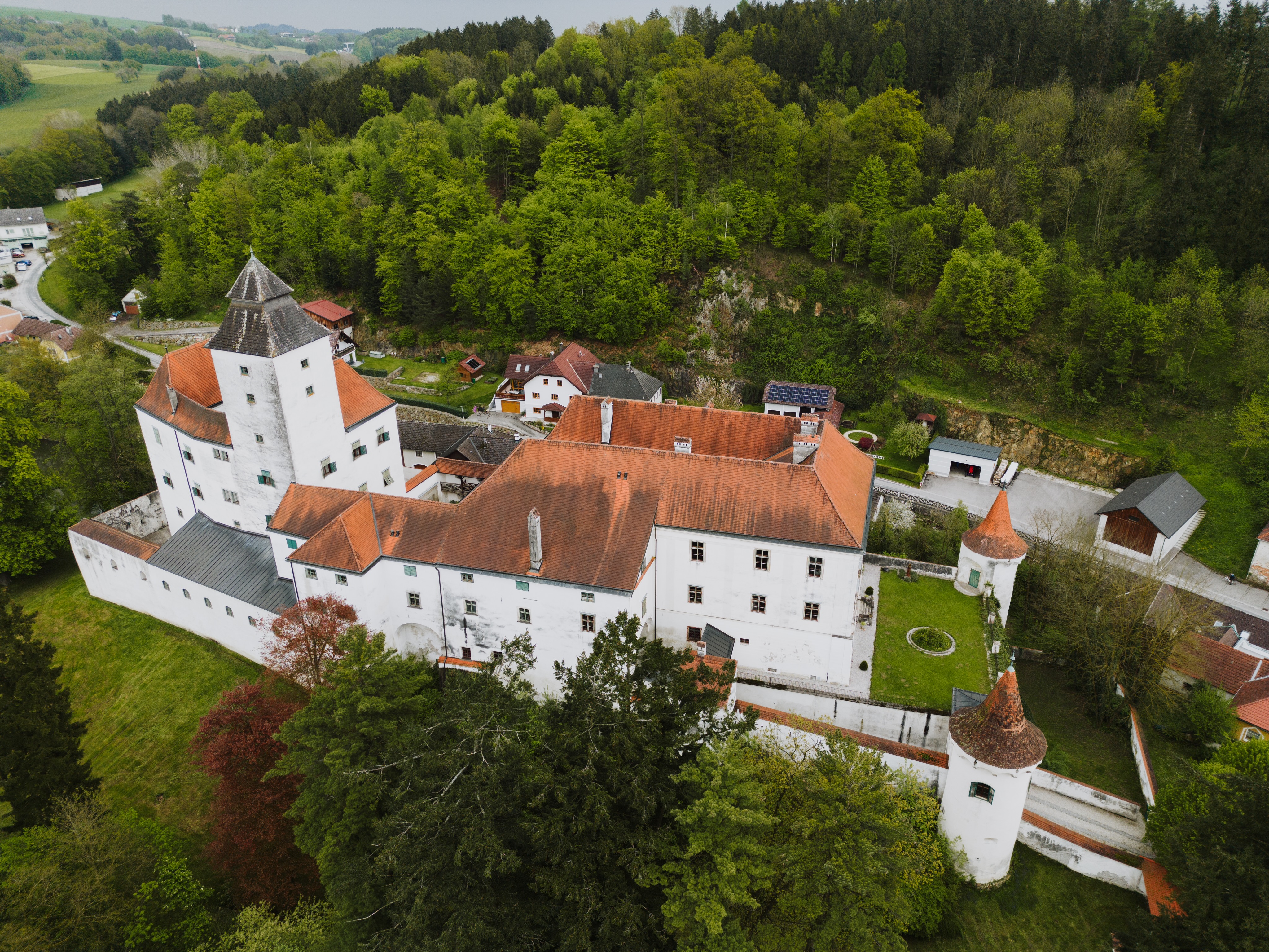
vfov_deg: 56.8
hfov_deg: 71.6
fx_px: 880
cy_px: 476
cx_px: 634
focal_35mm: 24
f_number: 1.7
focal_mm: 6.72
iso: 100
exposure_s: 1/25
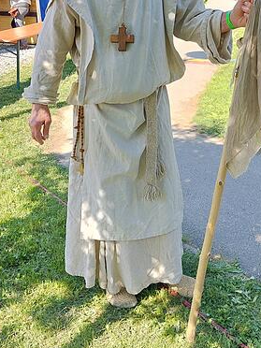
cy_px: 97
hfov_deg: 34.3
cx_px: 131
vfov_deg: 43.7
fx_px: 422
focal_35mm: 42
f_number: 1.8
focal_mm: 5.23
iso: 40
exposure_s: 1/176
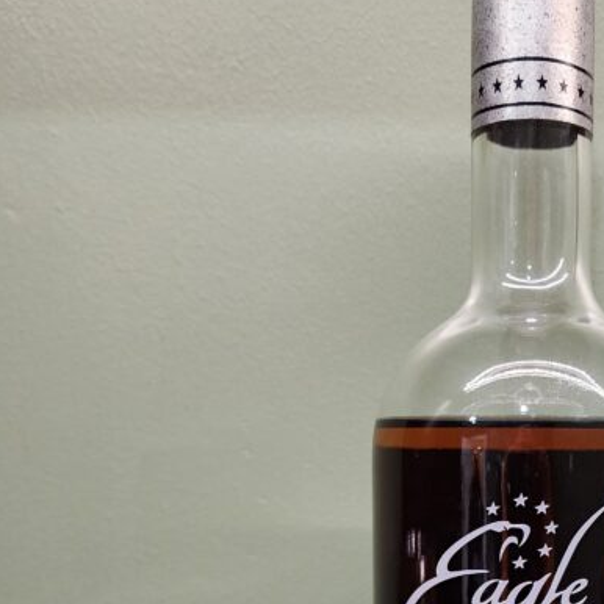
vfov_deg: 29.5
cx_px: 496
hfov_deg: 30.7
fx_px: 1066
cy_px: 606
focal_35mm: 54
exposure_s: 1/60
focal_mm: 6.4
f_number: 1.8
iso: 500
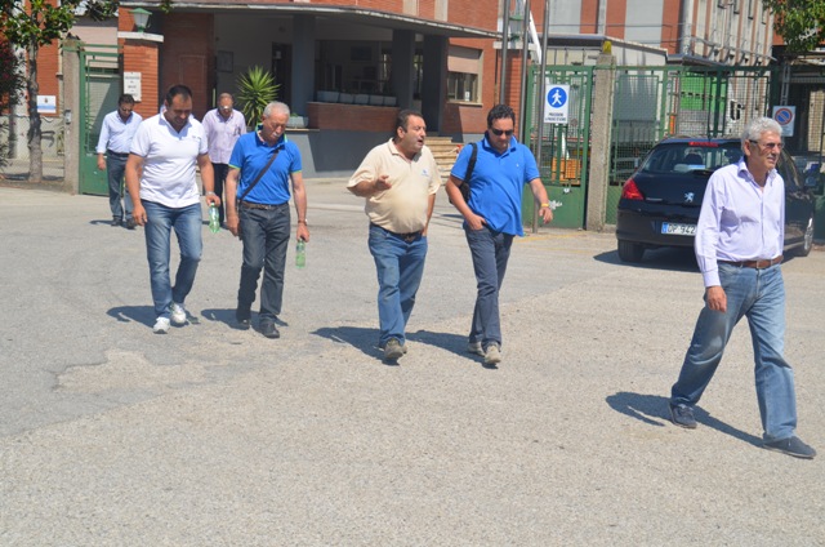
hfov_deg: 32.0
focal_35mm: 63
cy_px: 274
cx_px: 412
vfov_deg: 21.5
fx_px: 1441
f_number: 9
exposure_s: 1/320
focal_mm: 42
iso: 100
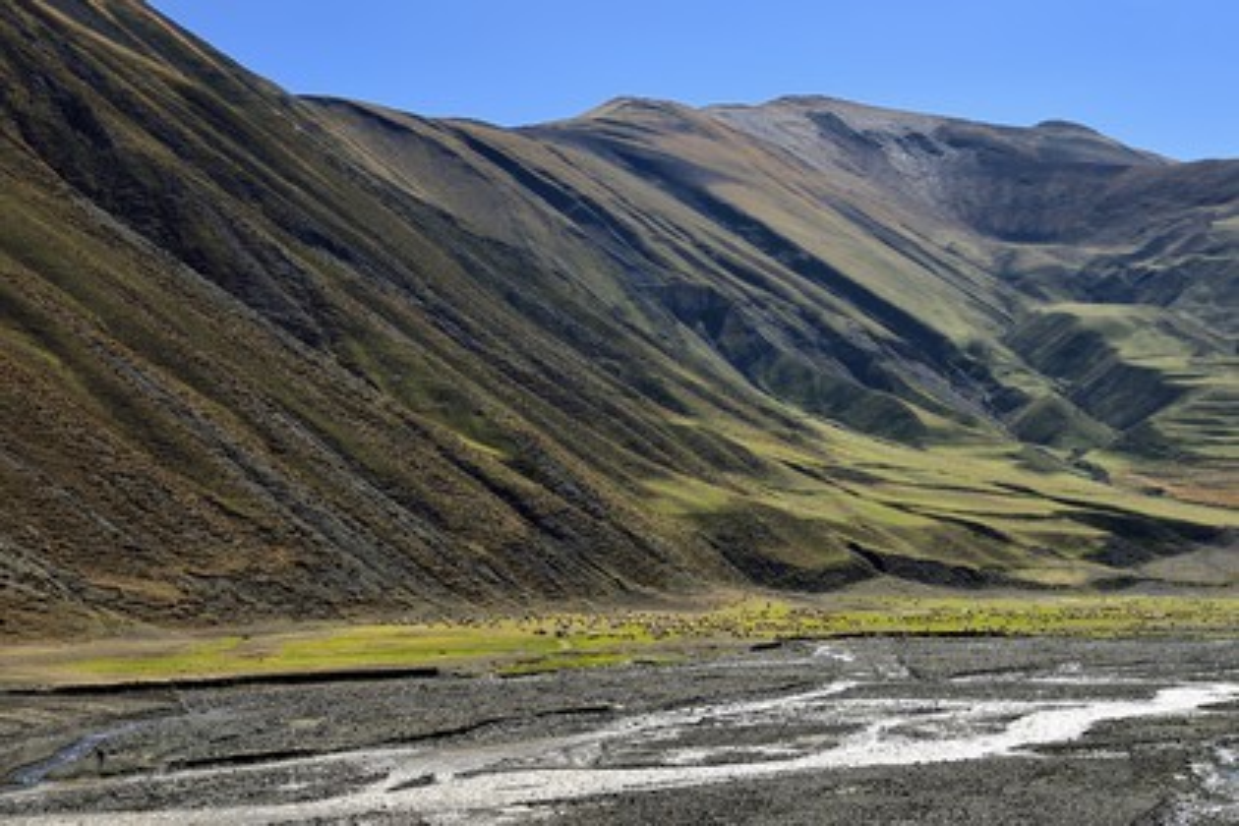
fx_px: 1790
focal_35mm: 52
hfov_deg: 38.2
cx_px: 620
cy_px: 413
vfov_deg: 26.0
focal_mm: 52
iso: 400
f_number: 11
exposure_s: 1/640
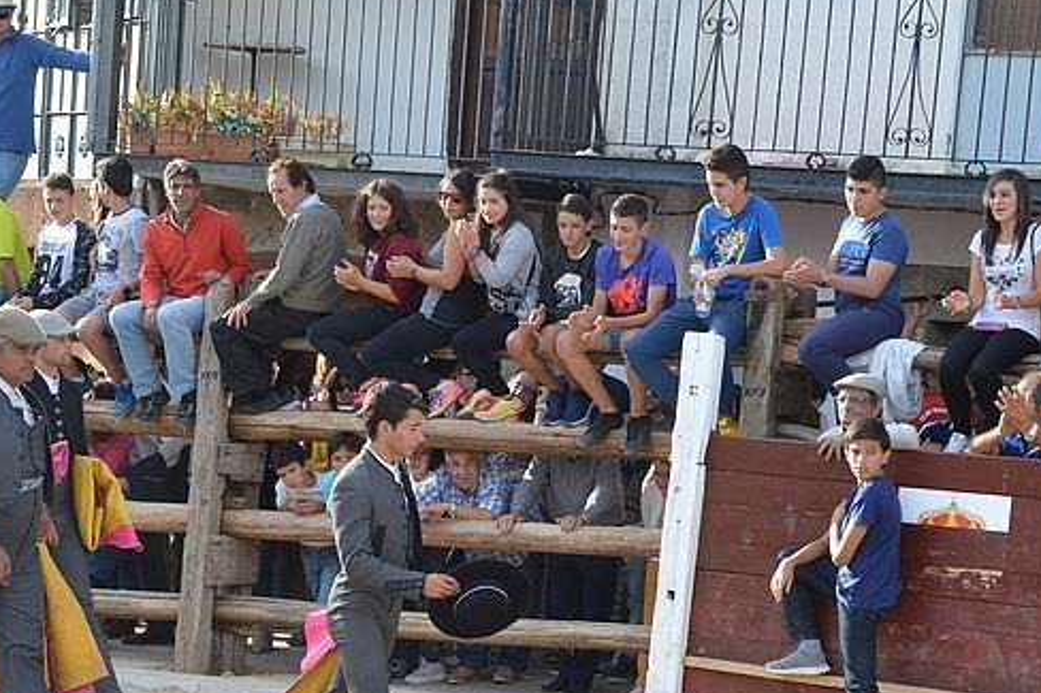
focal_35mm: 103
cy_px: 504
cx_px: 559
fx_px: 2977
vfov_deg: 13.2
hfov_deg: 19.8
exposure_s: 1/400
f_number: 10
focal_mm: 42
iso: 1000
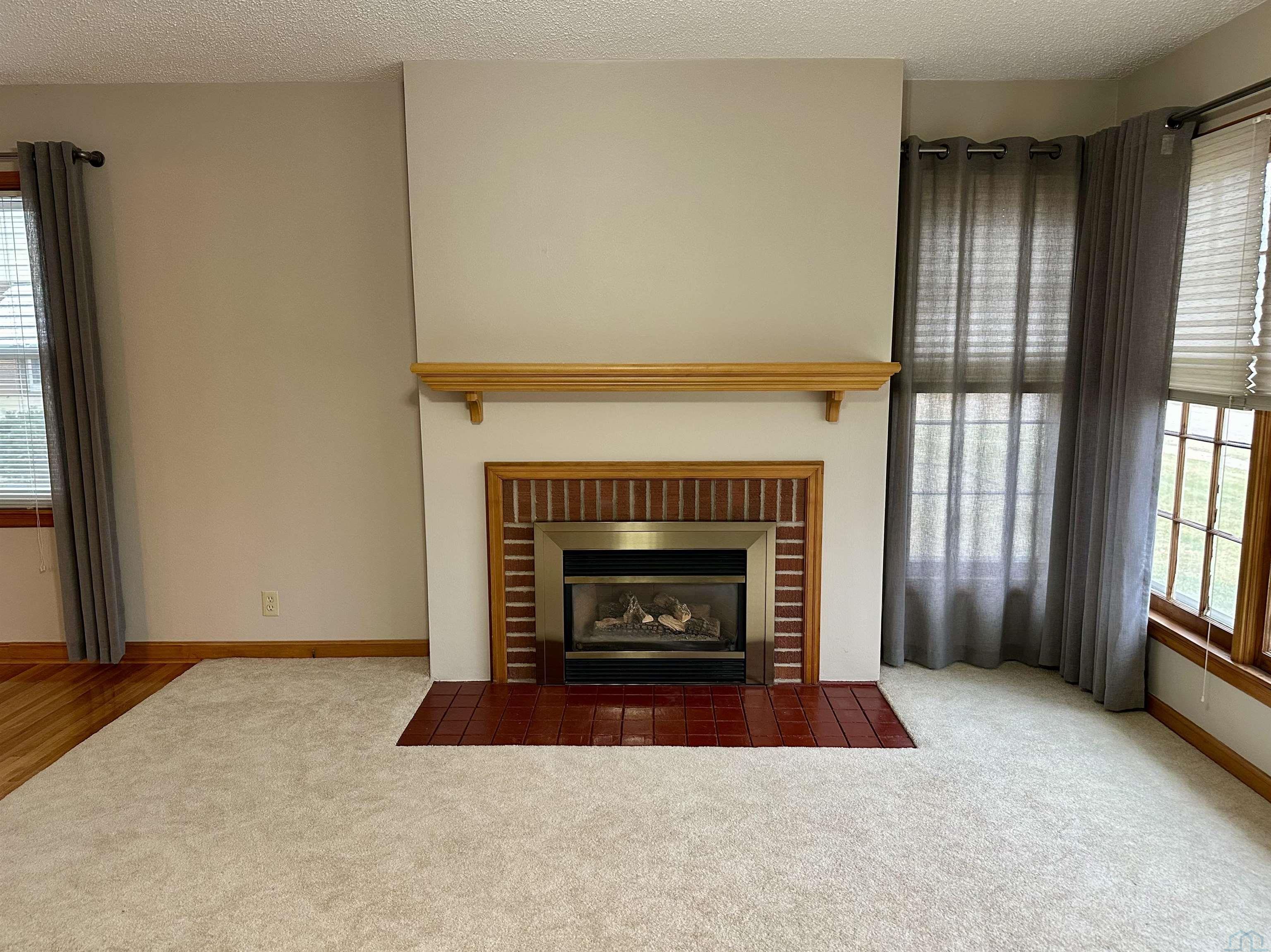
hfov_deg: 71.6
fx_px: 881
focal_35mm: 24
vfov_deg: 56.8
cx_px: 636
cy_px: 476
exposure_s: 1/60
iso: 320
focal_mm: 6.86
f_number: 1.78
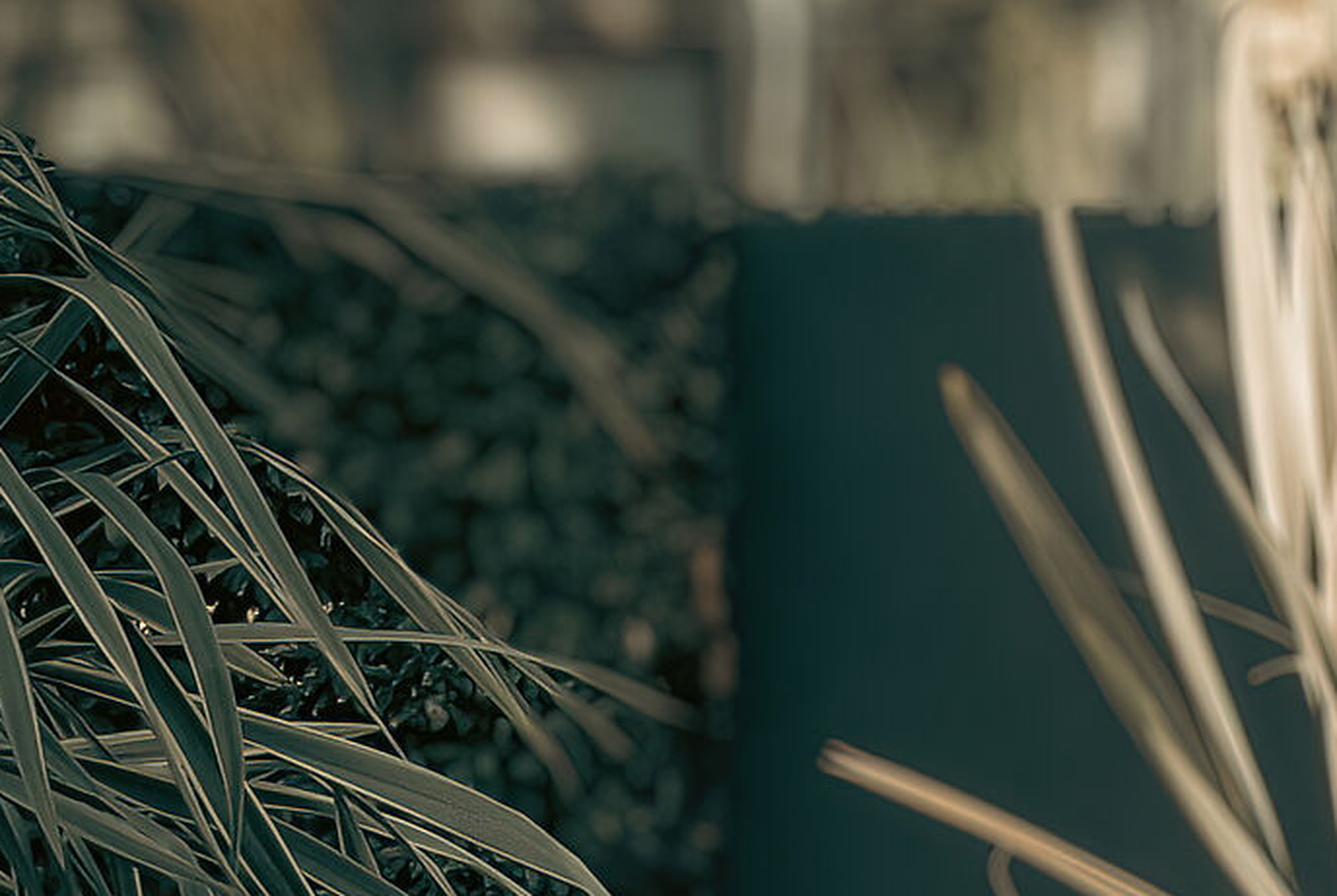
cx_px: 2258
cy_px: 936
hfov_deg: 3.1
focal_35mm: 659
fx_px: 24511
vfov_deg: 2.1
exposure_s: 1/250
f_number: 6.3
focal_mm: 70
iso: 800
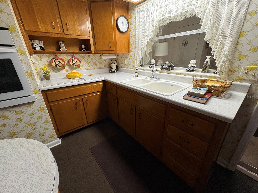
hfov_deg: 102.1
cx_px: 129
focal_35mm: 14
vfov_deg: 85.7
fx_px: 104
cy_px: 96
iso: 320
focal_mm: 2.22
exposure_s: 1/60
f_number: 2.2
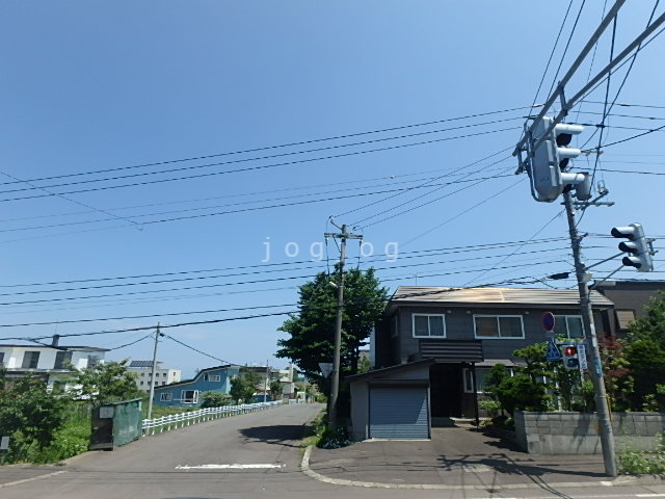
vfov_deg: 63.4
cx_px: 332
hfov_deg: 79.0
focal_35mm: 21
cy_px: 250
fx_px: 403
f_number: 6
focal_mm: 3.7
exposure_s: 1/500
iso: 125
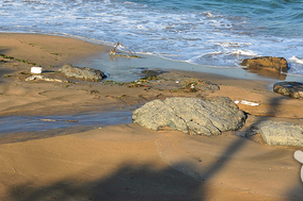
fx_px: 723
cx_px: 97
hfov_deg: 23.5
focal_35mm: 86
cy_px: -42
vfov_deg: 15.3
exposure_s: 1/200
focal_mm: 35
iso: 100
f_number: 7.1
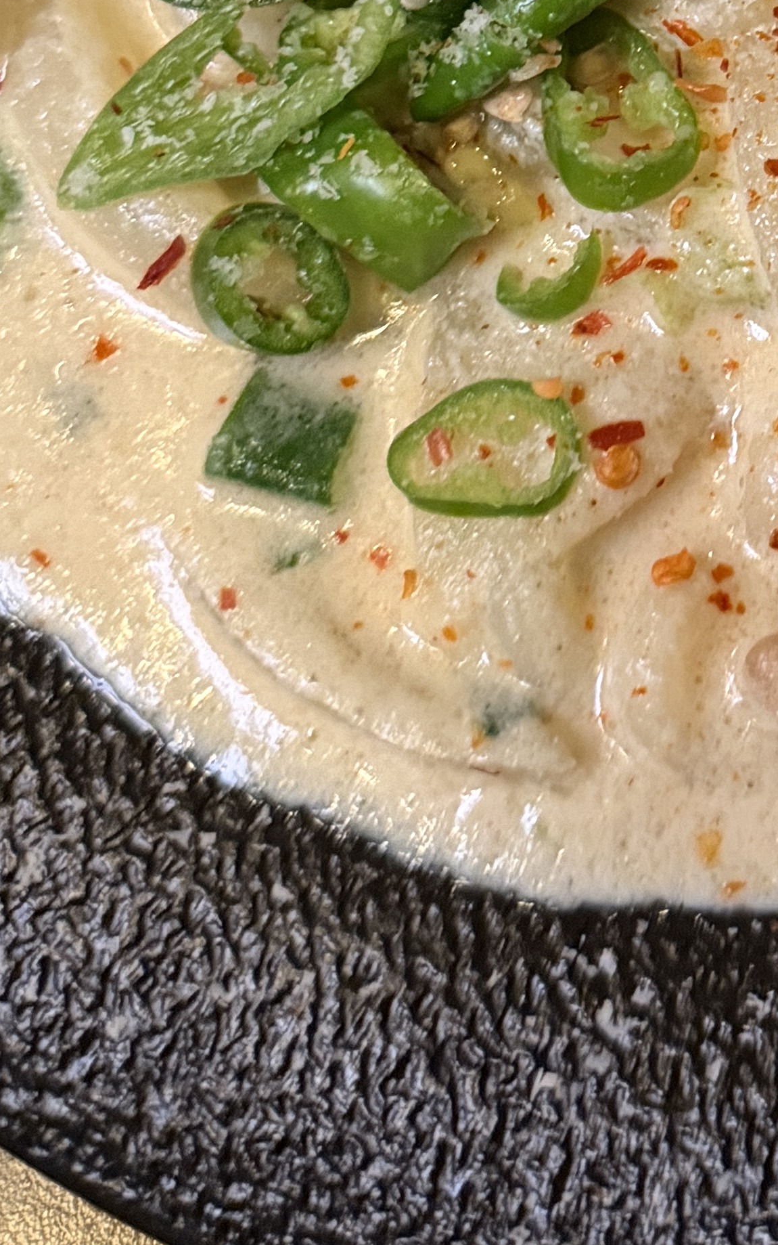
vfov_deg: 24.1
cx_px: 1037
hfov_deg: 15.6
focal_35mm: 79
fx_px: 2679
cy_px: -184
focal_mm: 6.76
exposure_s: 1/60
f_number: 1.78
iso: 500
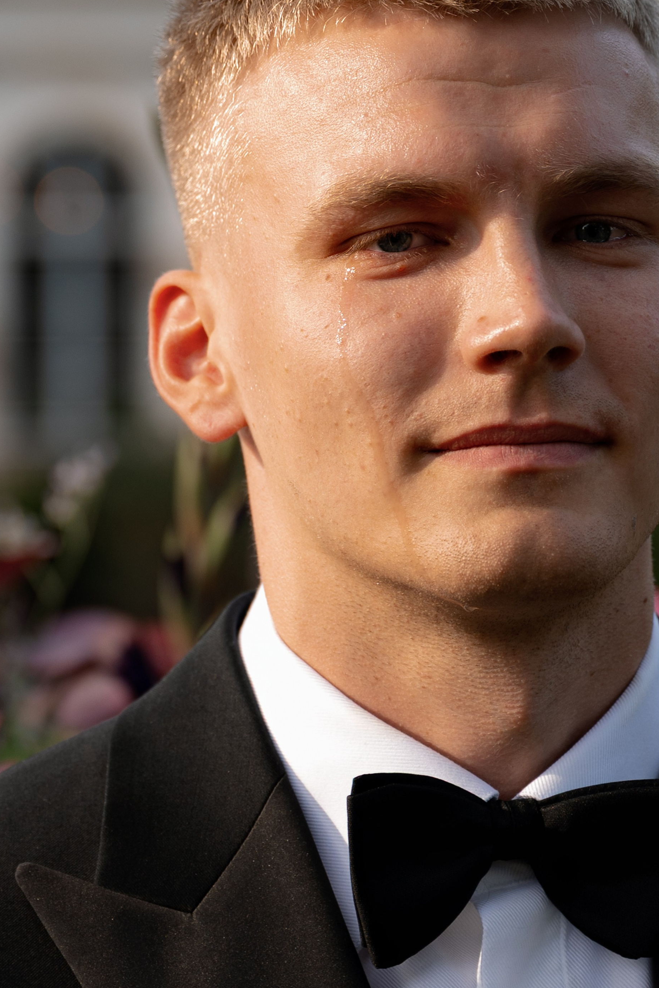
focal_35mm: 97
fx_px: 2664
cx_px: 432
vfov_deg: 21.0
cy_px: 526
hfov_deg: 14.1
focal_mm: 70
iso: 50
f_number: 2.8
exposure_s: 1/320
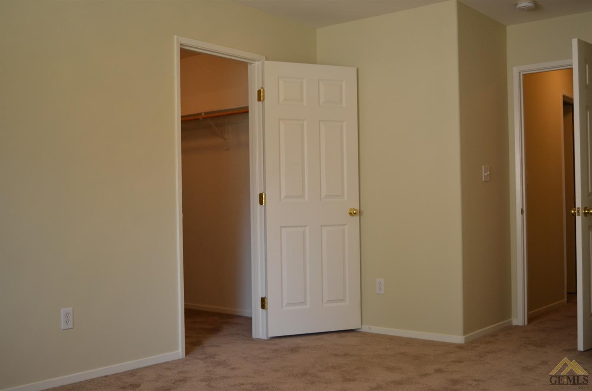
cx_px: 296
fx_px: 664
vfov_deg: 32.8
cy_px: 196
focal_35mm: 40
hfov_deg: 48.0
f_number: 4
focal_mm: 27
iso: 400
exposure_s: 1/60
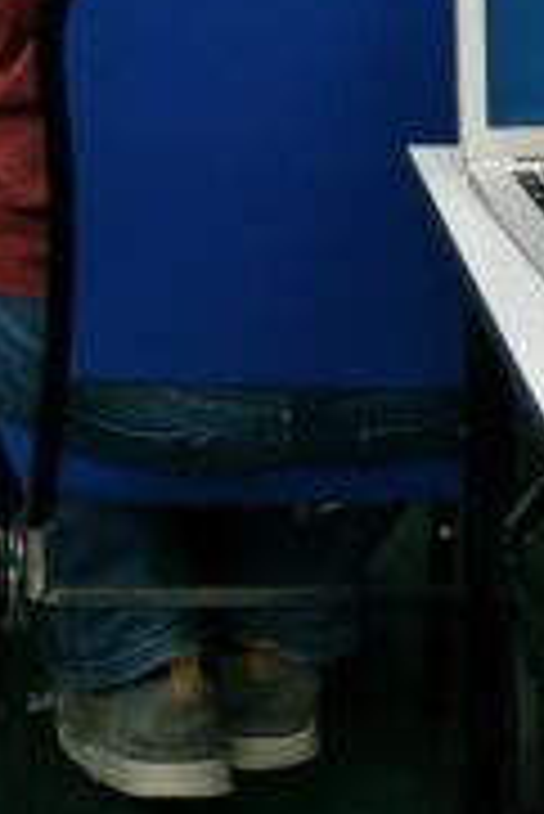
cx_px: -189
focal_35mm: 141
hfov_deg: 9.6
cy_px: -495
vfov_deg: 13.5
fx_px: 3190
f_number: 1.9
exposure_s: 1/33
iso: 320
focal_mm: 3.94
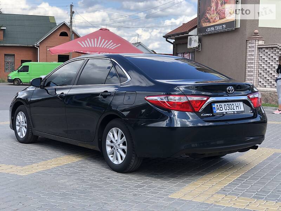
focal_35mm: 57
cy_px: 106
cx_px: 140
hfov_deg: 33.8
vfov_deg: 25.7
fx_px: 463
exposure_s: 1/202
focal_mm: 6.6
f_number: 2.8
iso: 20
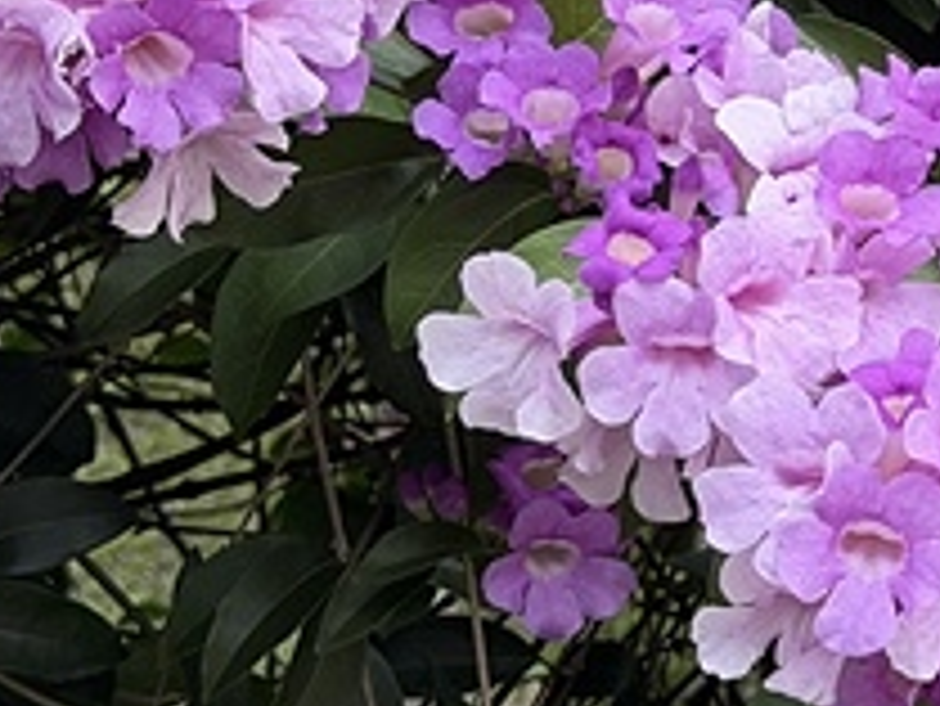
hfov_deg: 13.0
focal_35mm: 147
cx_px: 1228
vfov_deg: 10.1
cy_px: 94
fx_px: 3994
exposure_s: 1/73
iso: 100
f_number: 1.78
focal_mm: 6.76
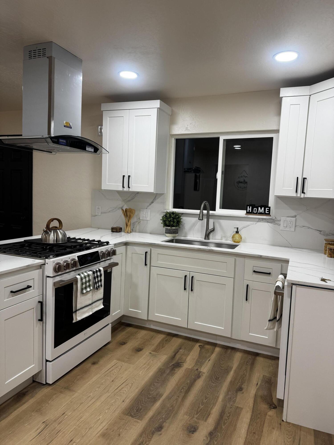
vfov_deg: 71.6
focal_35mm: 24
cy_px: 222
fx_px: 309
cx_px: 167
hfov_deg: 56.8
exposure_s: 1/120
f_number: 1.78
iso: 125
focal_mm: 6.76
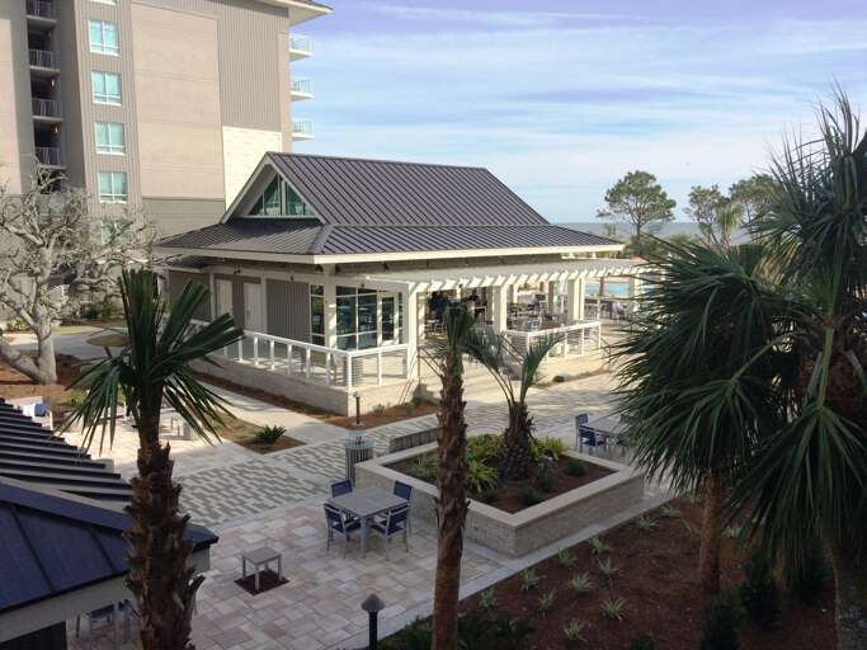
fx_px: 726
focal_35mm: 29
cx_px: 434
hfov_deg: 61.7
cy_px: 325
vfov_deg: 48.2
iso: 32
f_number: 2.2
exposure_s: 1/2283
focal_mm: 4.15
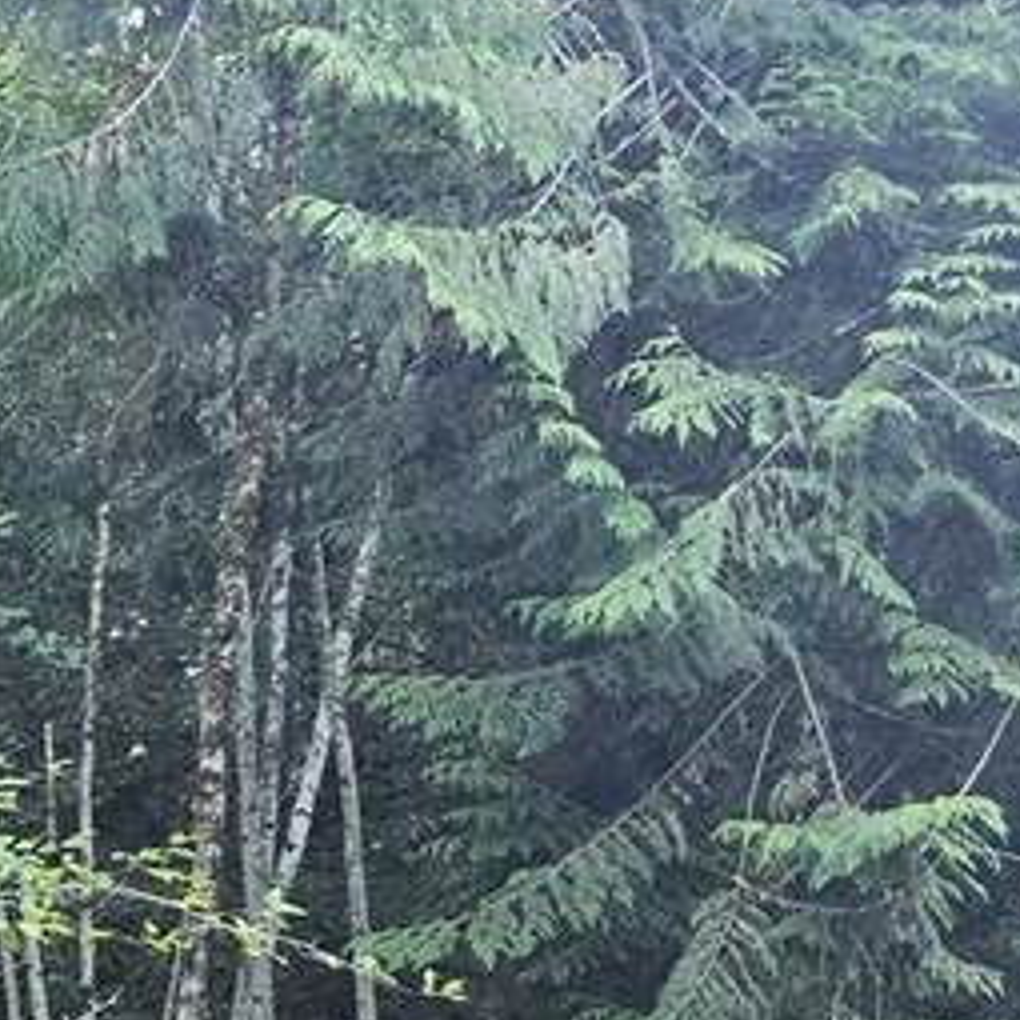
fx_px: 3400
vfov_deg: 16.1
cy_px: 1360
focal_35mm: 102
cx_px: -1256
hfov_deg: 13.5
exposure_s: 1/120
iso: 250
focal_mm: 6.3
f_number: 1.7
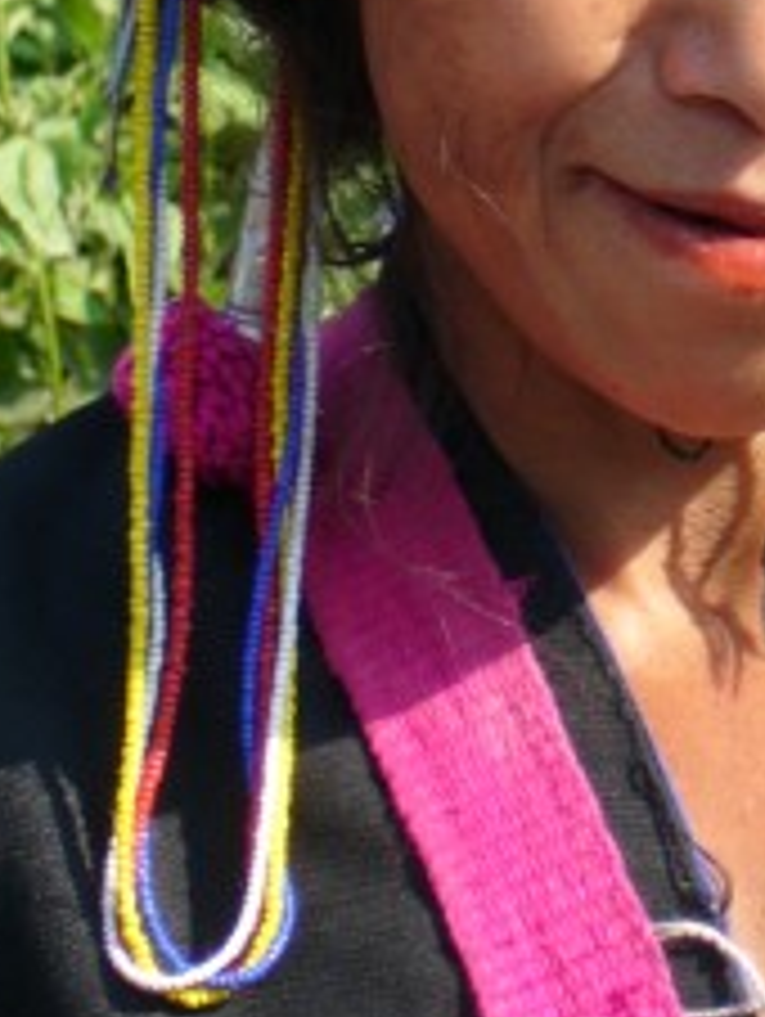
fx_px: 8176
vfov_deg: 7.1
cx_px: 722
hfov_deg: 5.3
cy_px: 124
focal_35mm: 278
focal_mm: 17.4
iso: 50
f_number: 4.9
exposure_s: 1/125
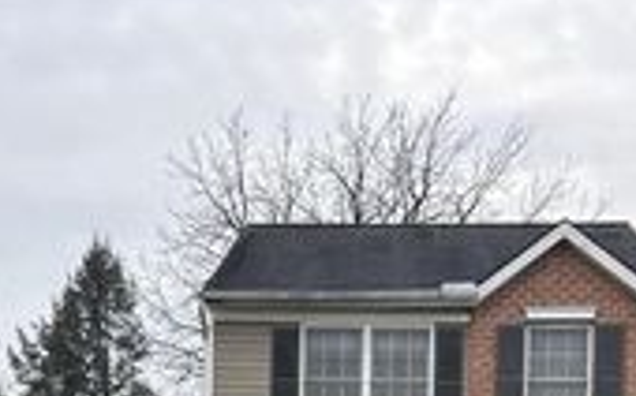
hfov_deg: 27.5
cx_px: 325
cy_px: 674
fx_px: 1299
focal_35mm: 75
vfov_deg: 15.4
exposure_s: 1/935
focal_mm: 6.86
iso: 80
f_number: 1.78
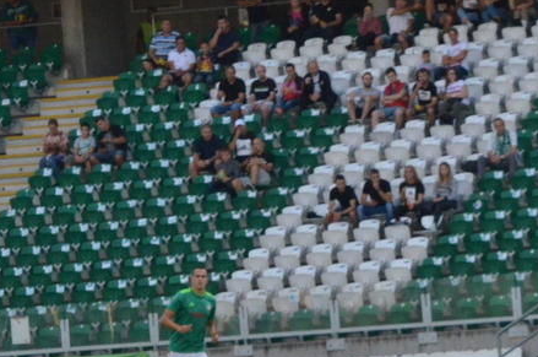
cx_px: 708
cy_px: 416
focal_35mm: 377
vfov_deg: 3.6
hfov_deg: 5.4
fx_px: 5624
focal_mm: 92
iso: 2200
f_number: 10
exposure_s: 1/1600
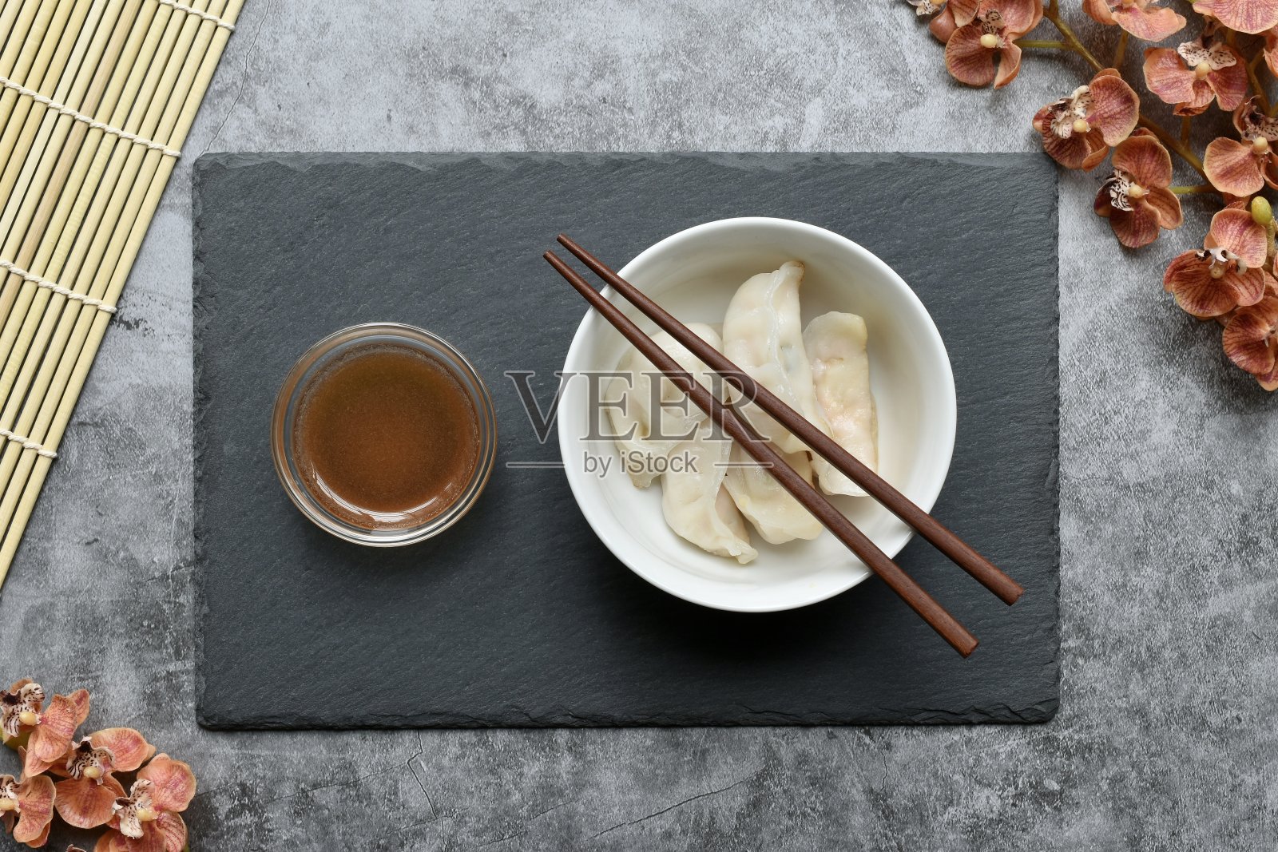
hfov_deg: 33.4
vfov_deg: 22.6
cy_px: 426
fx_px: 2130
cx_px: 639
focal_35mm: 60
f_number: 8
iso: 100
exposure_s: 1/5
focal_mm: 40
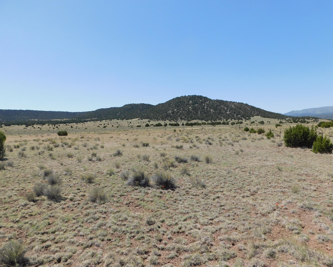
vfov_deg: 58.8
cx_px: 167
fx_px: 237
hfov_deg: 70.3
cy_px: 133
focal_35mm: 24
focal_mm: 4
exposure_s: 1/500
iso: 125
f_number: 6
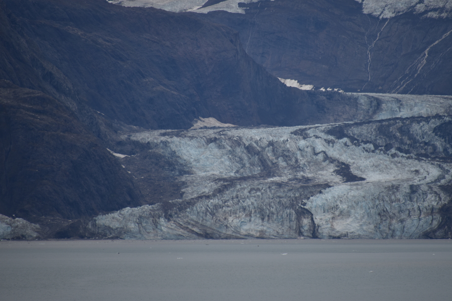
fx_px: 4494
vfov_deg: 3.8
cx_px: 252
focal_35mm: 358
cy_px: 126
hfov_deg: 5.8
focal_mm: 300
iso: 200
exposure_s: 1/640
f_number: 5.6
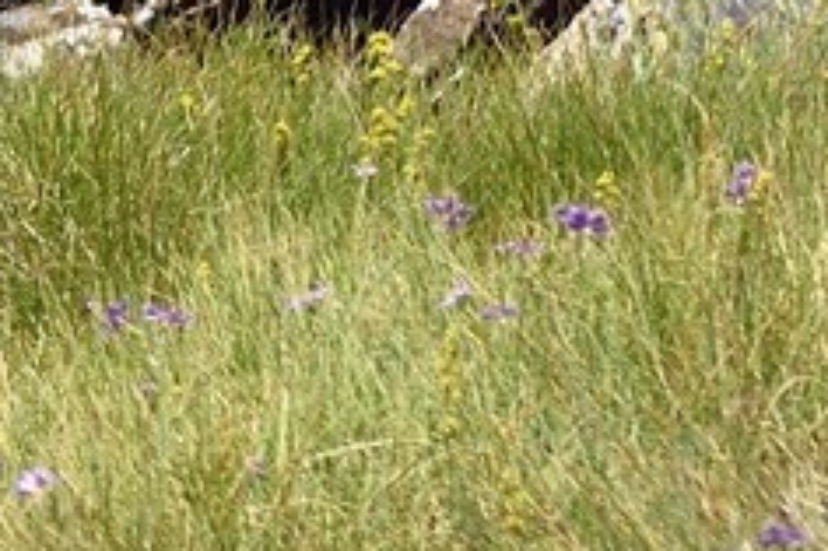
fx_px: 9653
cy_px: -1037
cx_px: -968
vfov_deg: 3.2
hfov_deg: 4.8
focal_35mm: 420
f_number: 5
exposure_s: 1/1600
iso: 200
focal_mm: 62
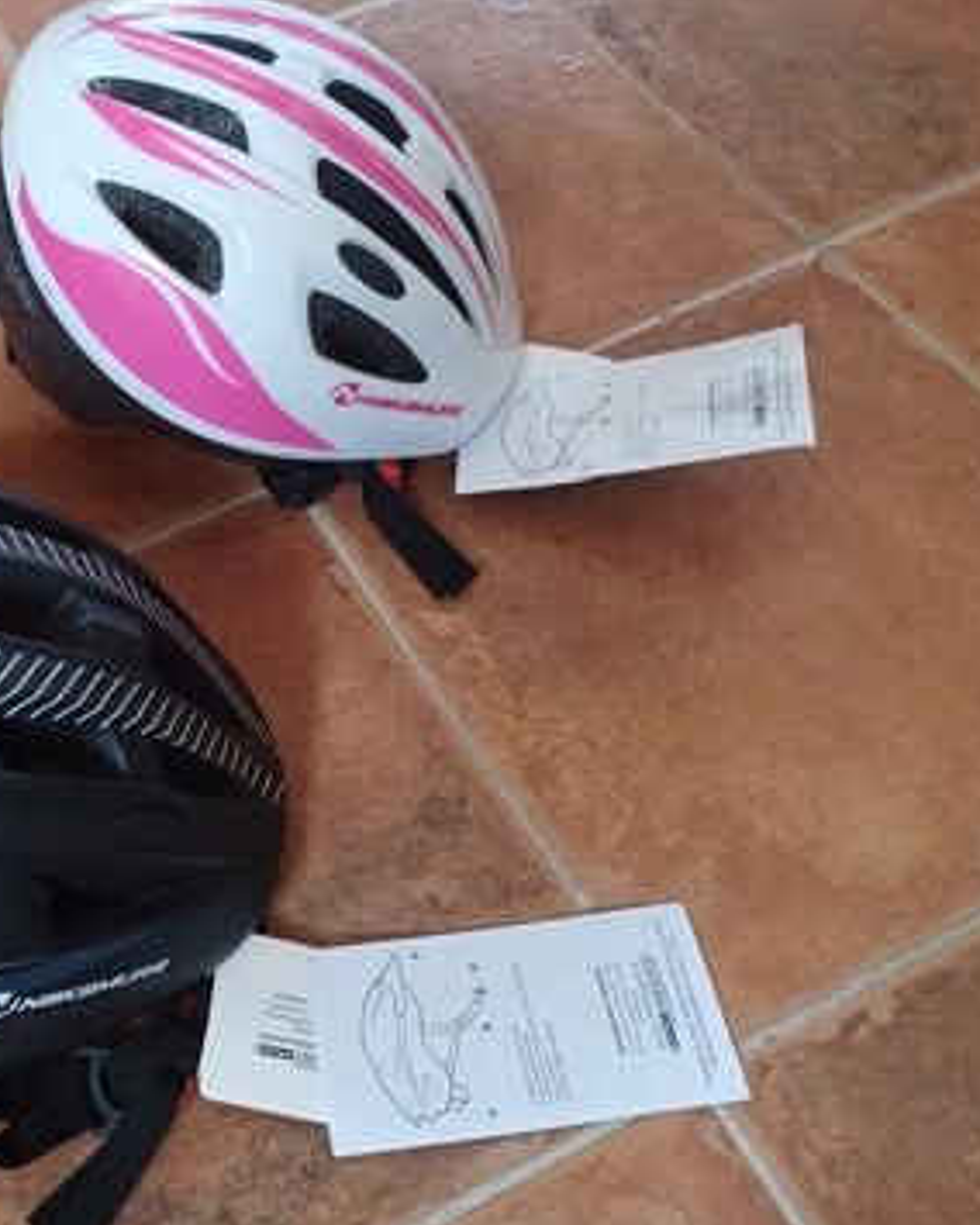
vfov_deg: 54.2
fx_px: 1196
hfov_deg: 42.5
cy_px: 618
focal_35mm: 33
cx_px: 197
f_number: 1.8
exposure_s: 1/25
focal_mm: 4.6
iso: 400
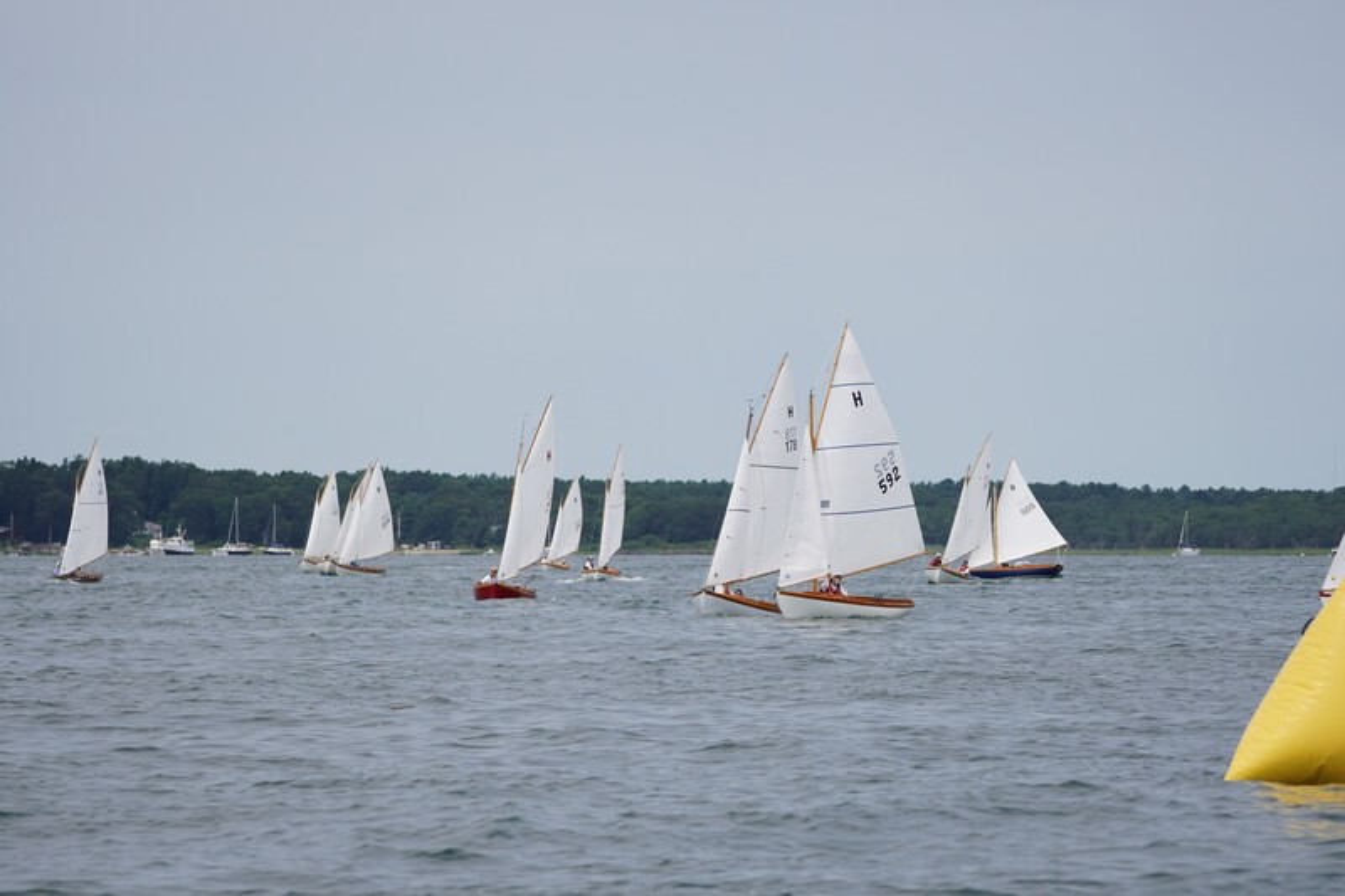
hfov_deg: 9.2
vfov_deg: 6.1
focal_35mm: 225
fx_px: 8404
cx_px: 672
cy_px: 448
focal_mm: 150
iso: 160
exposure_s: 1/1250
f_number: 5
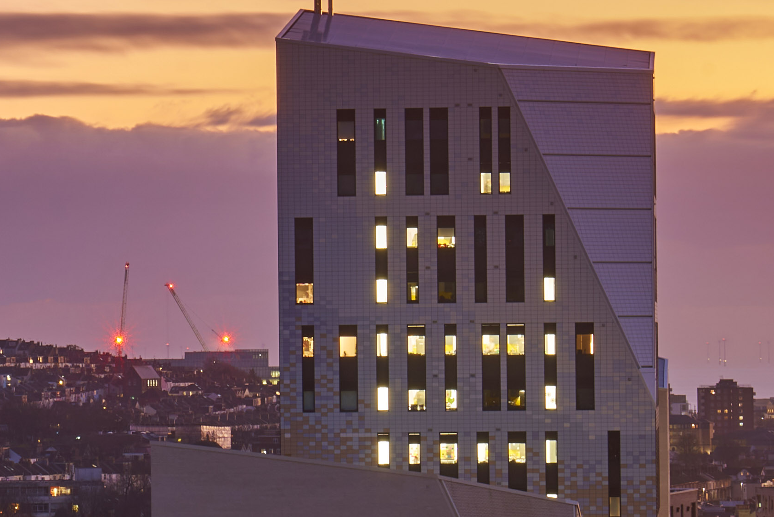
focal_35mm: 262
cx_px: 12
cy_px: 279
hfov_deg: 7.8
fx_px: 5635
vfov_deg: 5.3
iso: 64
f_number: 16
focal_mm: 60
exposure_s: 38.1
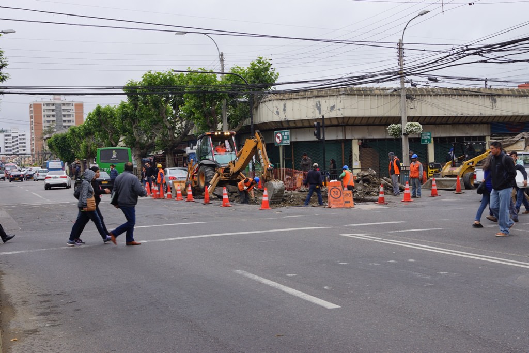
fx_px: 661
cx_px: 264
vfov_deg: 29.9
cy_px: 176
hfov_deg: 43.6
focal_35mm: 45
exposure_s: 1/100
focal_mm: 30
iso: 100
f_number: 13
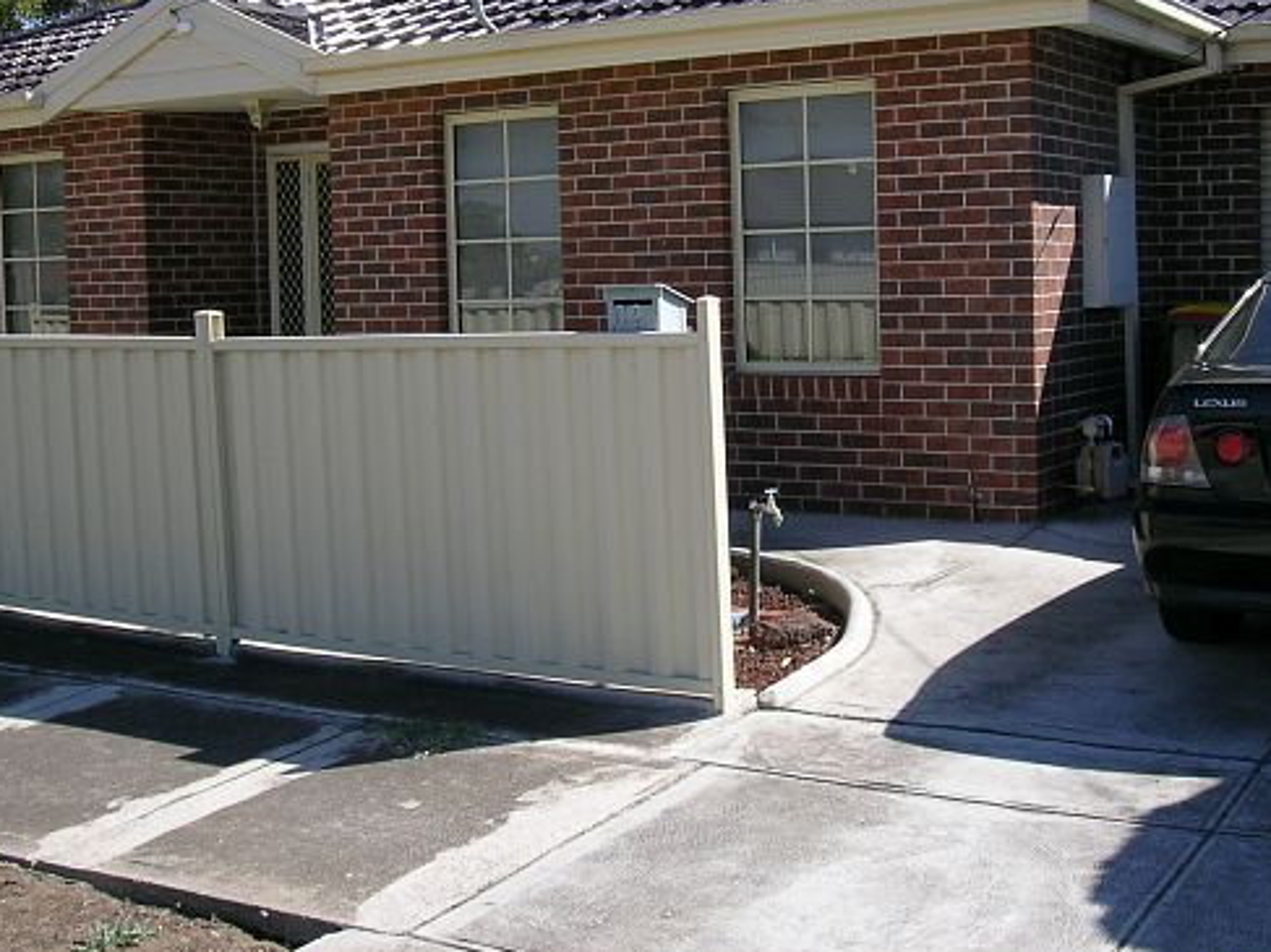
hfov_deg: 41.1
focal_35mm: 46
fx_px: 1689
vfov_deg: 31.4
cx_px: 739
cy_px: 352
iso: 50
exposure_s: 1/211
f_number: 6.3
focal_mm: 5.8
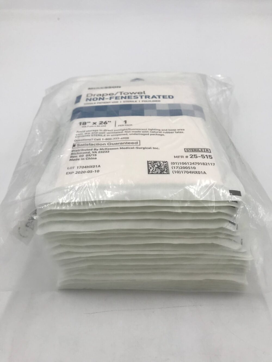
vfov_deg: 63.4
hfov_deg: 49.8
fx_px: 293
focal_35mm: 28
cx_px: 136
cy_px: 181
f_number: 1.8
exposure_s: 1/184
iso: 20
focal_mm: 3.99
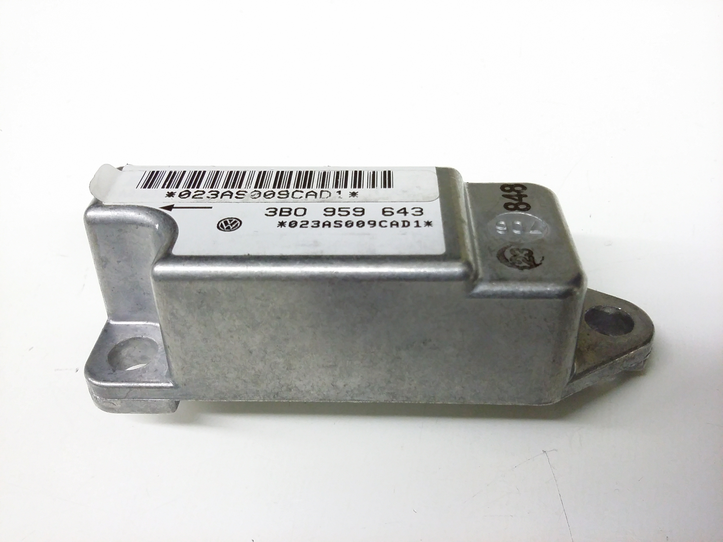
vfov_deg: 44.2
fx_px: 668
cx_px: 362
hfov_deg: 56.8
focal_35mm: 32
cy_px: 271
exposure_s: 1/15
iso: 250
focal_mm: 3.4
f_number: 2.4
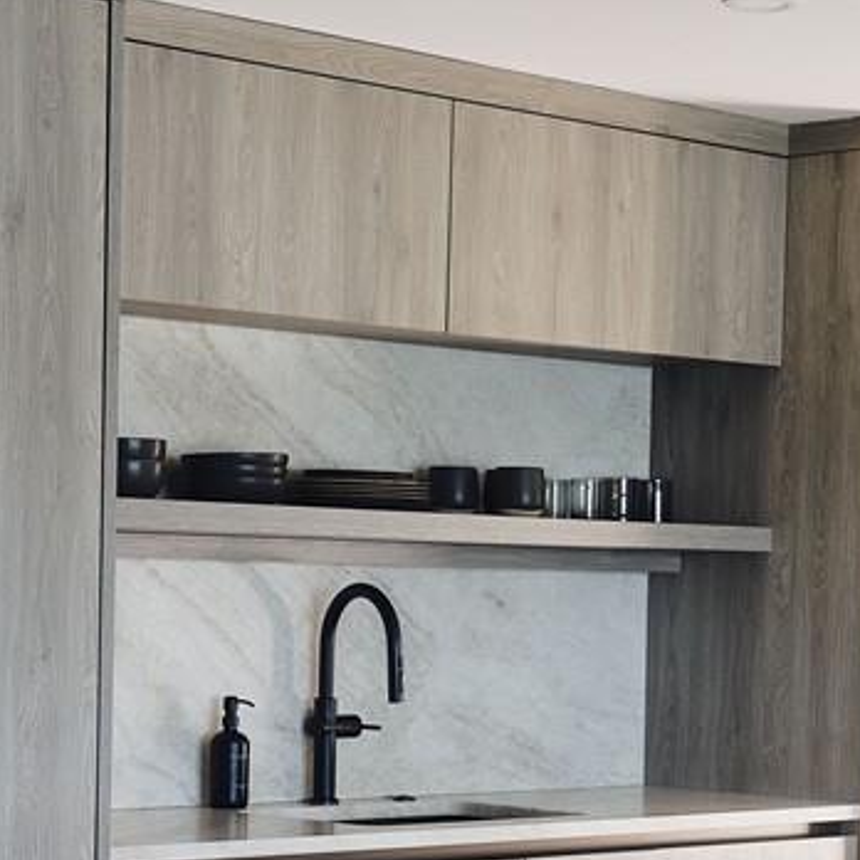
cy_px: 745
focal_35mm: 109
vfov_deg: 15.8
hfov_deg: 15.9
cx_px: 649
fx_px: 3064
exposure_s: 1/4
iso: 100
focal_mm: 52.7
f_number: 7.1
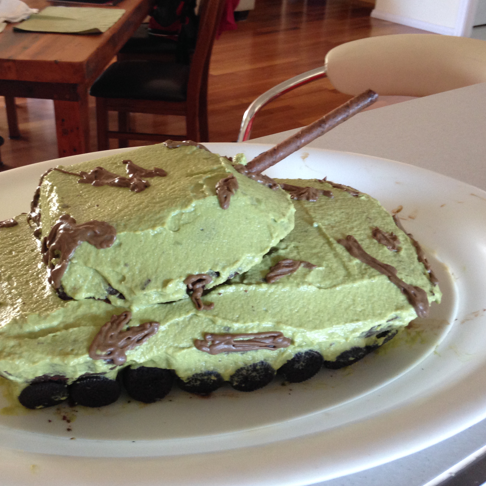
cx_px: 187
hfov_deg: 38.1
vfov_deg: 38.3
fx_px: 699
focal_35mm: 44
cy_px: 218
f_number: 2.4
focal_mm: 4.12
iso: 125
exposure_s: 1/20
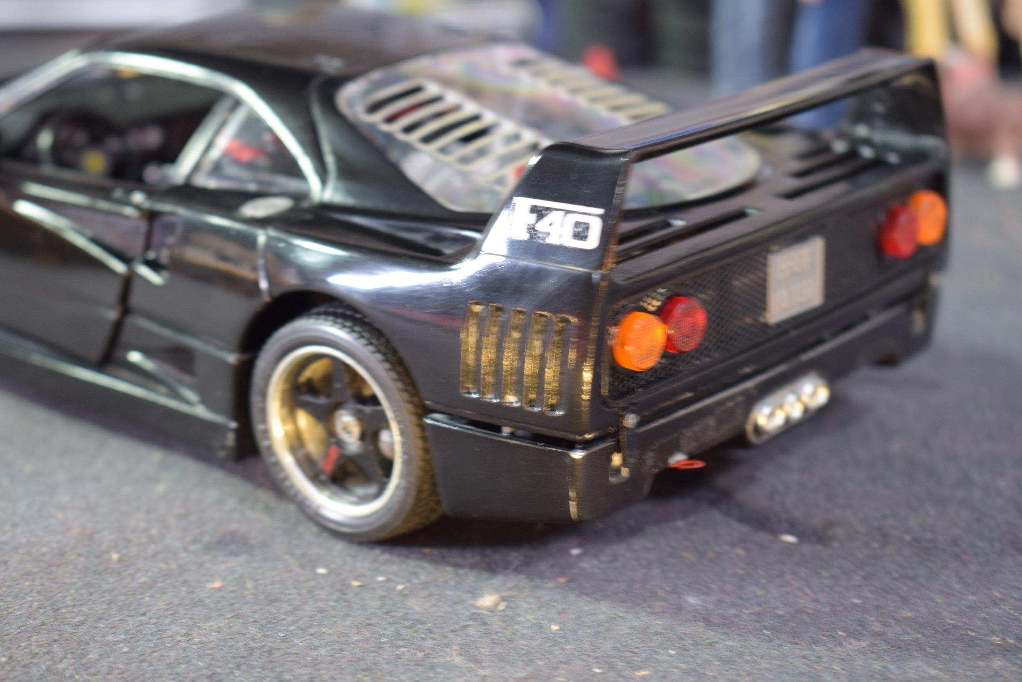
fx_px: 2129
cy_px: 341
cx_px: 511
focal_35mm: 75
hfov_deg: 27.0
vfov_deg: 18.2
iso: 640
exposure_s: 1/5
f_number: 5.6
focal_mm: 50
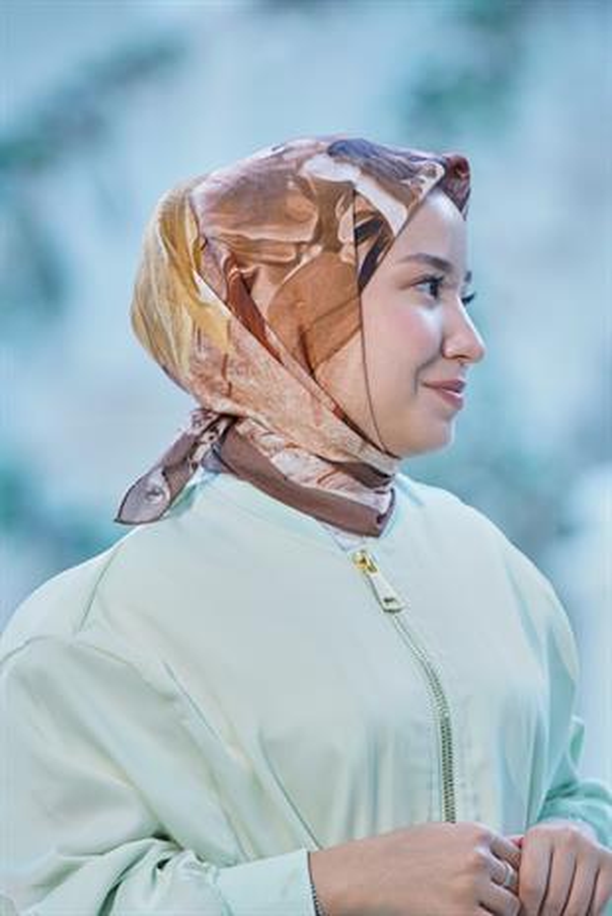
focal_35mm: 200
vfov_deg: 10.3
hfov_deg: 6.9
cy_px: 458
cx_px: 306
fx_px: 5092
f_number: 3.5
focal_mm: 200
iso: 640
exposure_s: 1/200
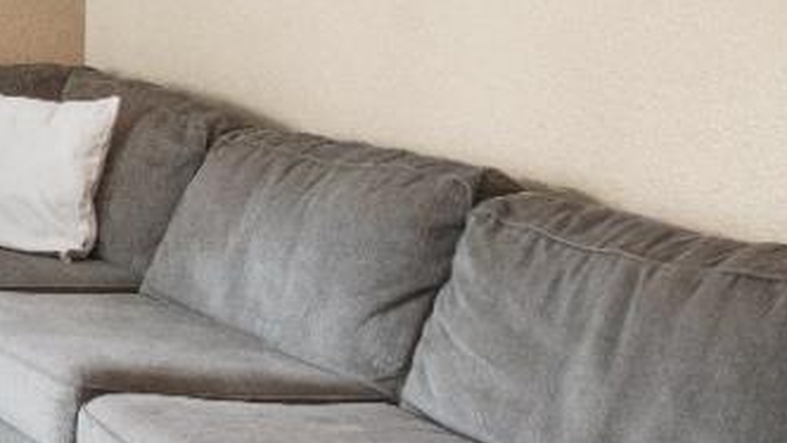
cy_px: -91
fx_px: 1482
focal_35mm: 71
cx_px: -709
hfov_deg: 19.7
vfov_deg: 16.3
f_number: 5
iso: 160
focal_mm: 10
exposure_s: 1/20
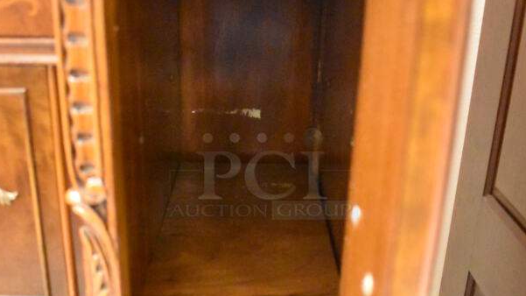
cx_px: 262
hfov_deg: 47.4
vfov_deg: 27.7
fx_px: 600
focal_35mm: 43
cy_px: 174
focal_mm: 18
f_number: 3.5
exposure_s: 1/40
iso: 12800
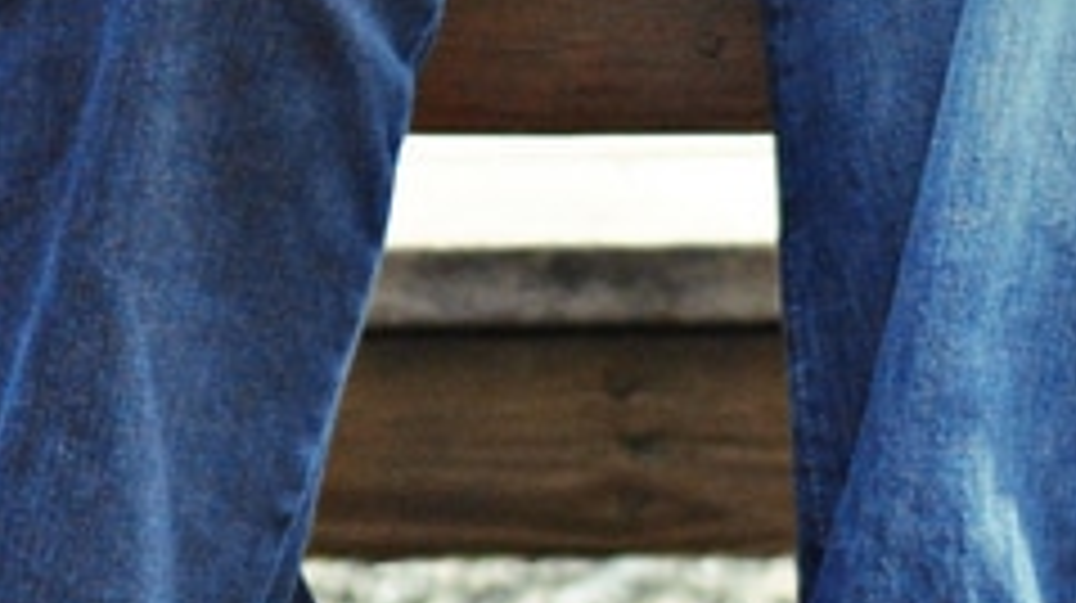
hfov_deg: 7.0
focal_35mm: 307
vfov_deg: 3.9
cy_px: 868
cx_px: 1004
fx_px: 8752
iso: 450
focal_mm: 52
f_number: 2.8
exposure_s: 1/1600
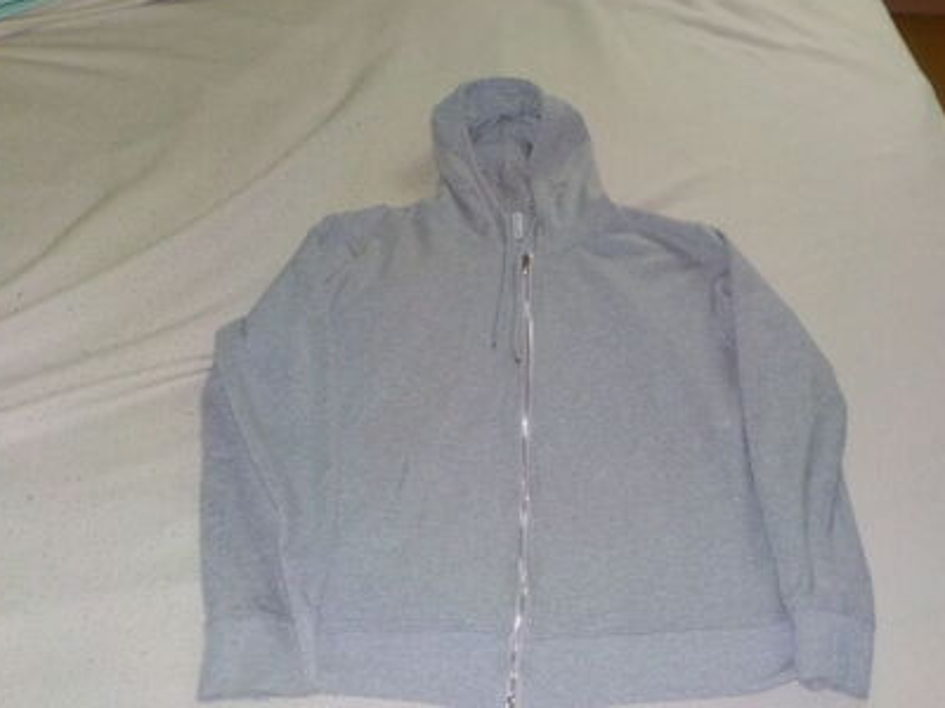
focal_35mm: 36
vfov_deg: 39.7
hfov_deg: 51.2
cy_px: 340
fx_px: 983
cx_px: 534
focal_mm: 4.1
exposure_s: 1/30
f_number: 3.3
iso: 200
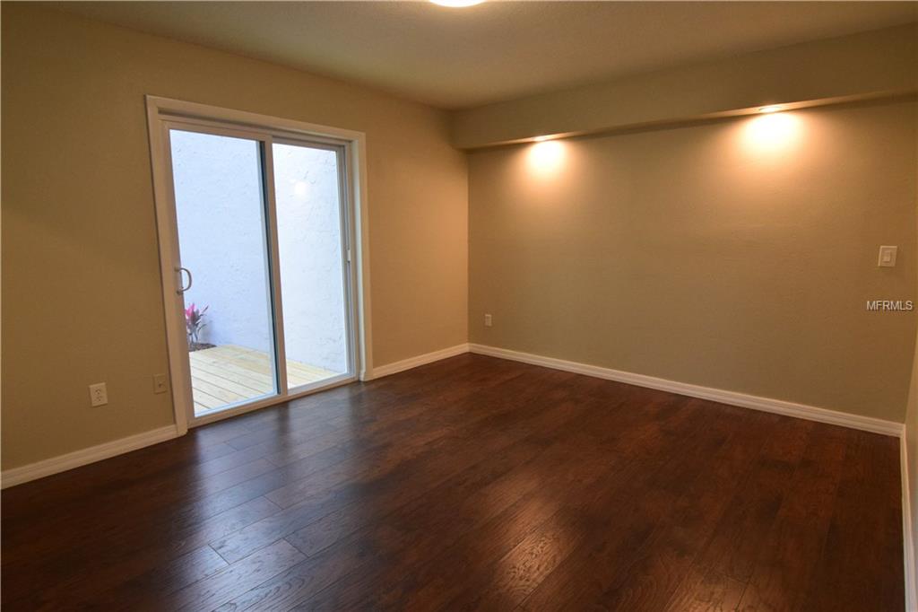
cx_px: 459
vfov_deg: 72.0
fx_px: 421
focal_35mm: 16
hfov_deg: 95.0
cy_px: 306
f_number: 7.1
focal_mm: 11
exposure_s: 1/60
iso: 1600
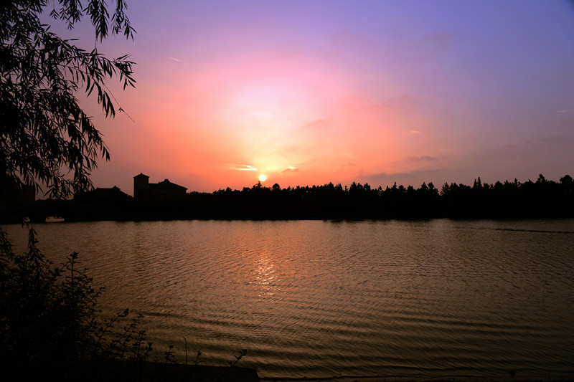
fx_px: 383
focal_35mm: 24
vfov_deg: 53.1
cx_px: 287
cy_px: 191
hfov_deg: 73.8
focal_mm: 24
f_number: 6.3
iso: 100
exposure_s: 1/160
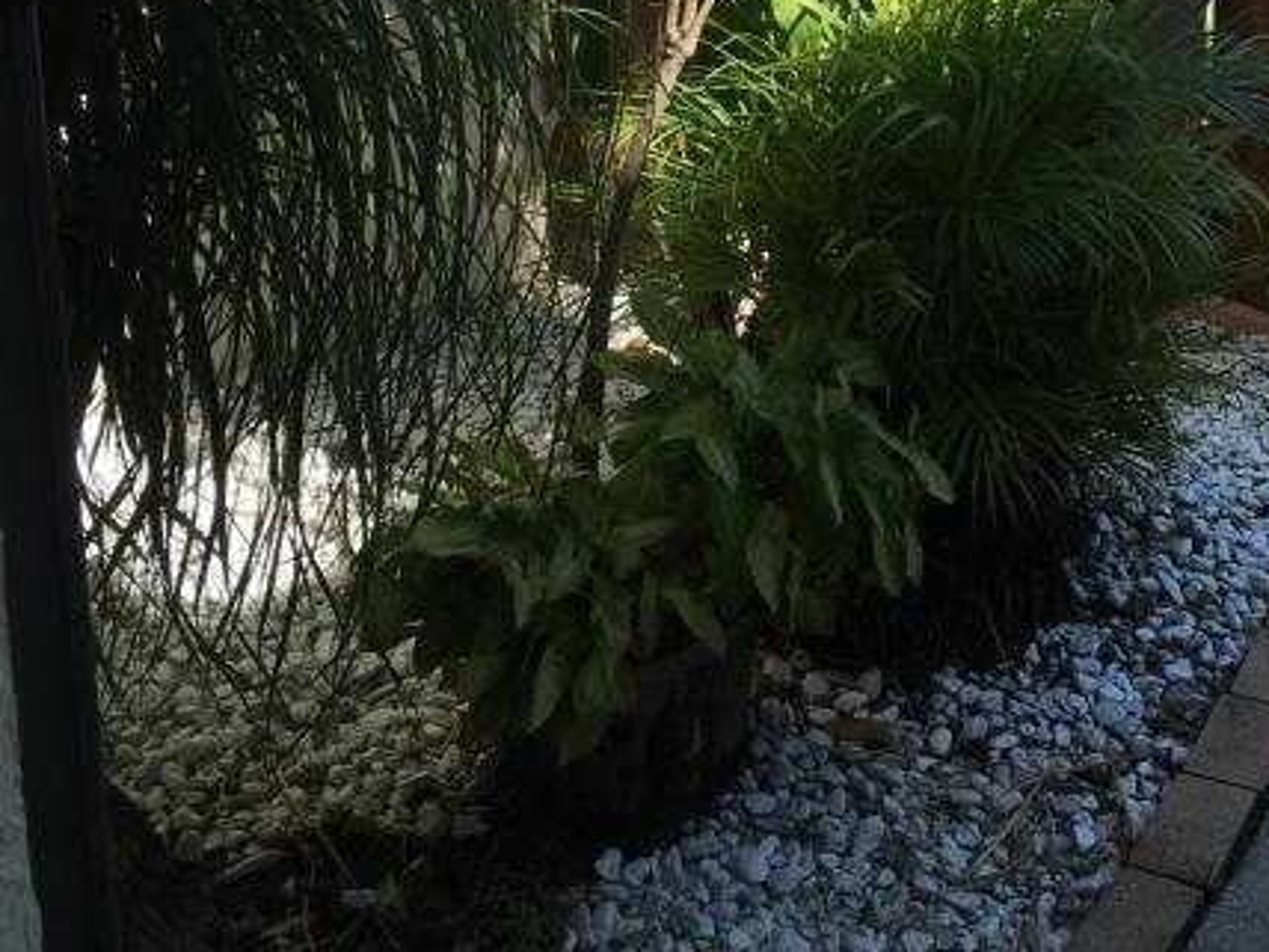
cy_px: 6
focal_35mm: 52
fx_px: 1906
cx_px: 735
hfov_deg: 36.7
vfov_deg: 26.6
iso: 25
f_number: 2.2
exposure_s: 1/905
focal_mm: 4.15
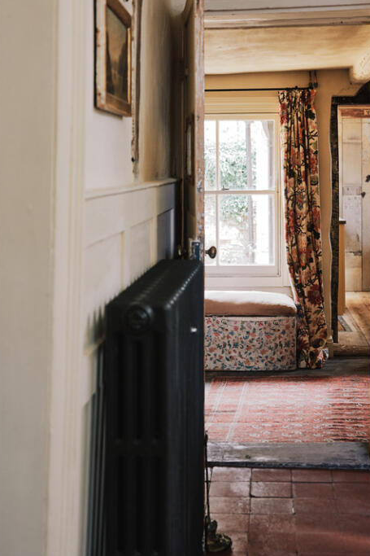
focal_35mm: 57
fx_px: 879
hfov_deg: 23.6
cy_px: 200
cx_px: 253
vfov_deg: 34.8
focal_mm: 38
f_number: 4
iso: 800
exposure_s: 1/60
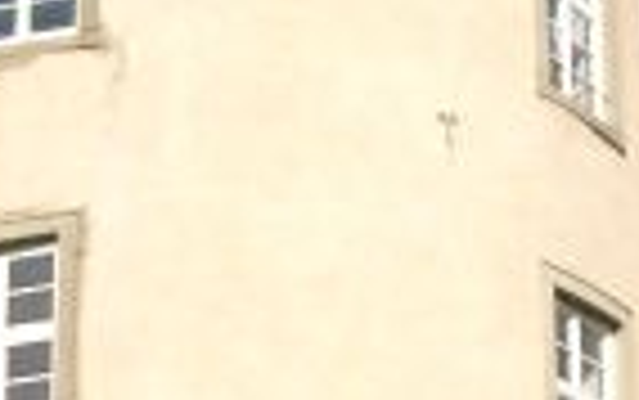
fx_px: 2649
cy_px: 616
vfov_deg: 8.4
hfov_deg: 13.7
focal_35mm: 152
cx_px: 153
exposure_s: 1/678
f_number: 4
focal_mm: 7.13
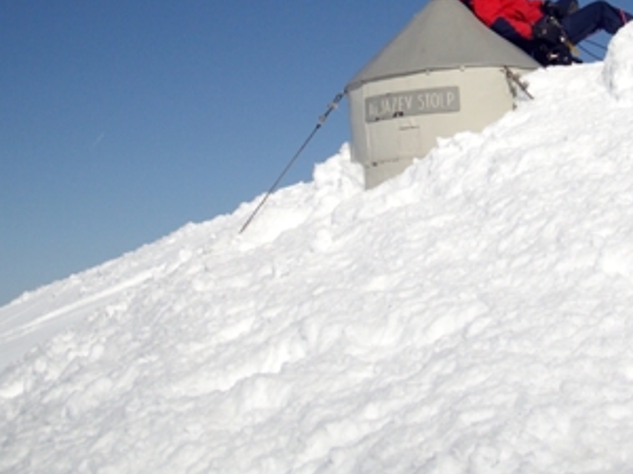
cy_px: -29
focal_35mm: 79
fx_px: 1445
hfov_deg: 24.4
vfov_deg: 18.1
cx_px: 481
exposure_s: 1/800
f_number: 5.6
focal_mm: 6.2
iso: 80
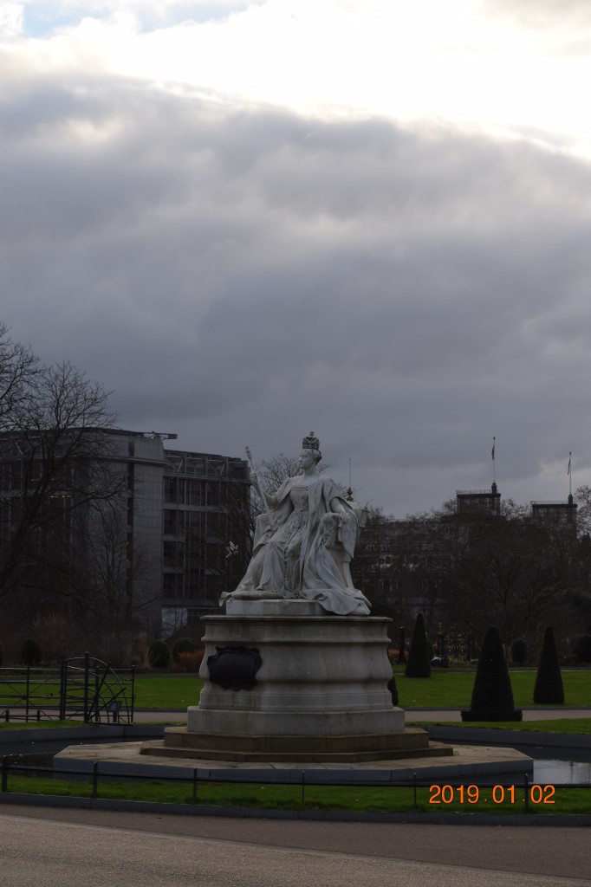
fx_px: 2033
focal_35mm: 82
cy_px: 444
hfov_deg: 16.5
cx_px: 296
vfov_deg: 24.6
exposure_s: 1/250
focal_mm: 55
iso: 220
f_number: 8
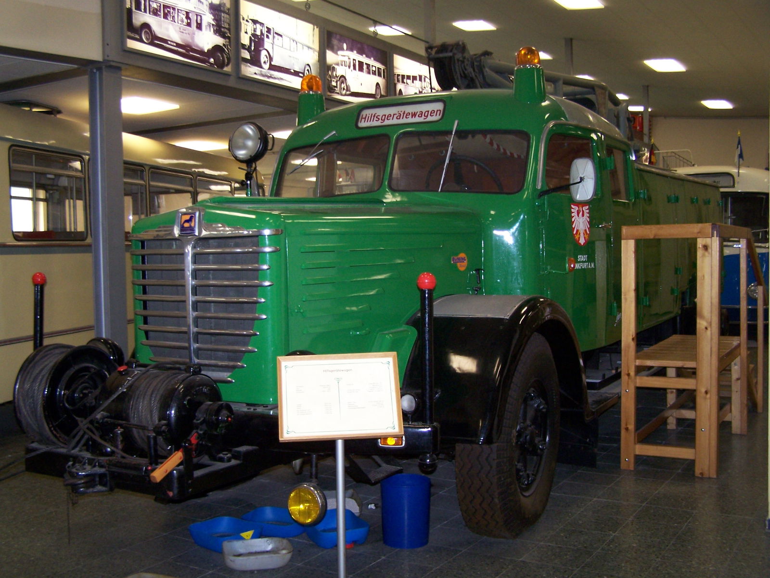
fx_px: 845
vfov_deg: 37.7
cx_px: 385
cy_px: 289
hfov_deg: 49.0
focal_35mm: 38
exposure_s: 1/60
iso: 140
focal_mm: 6.3
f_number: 2.8
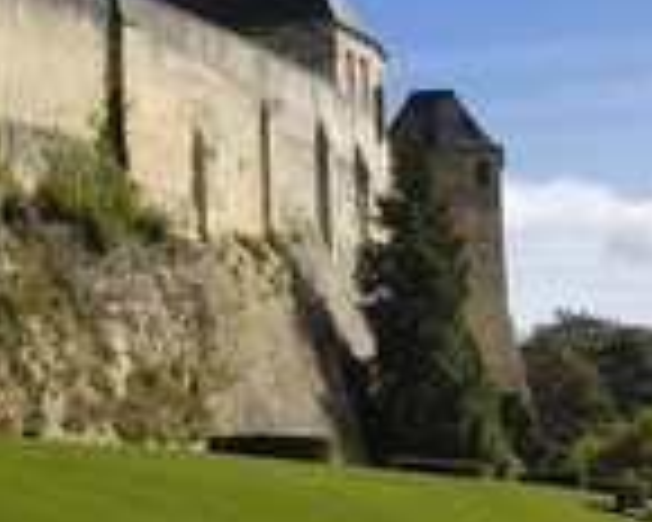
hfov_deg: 16.6
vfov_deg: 13.4
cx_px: 34
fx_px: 2200
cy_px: 81
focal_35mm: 114
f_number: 10
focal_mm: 28
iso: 100
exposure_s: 1/160
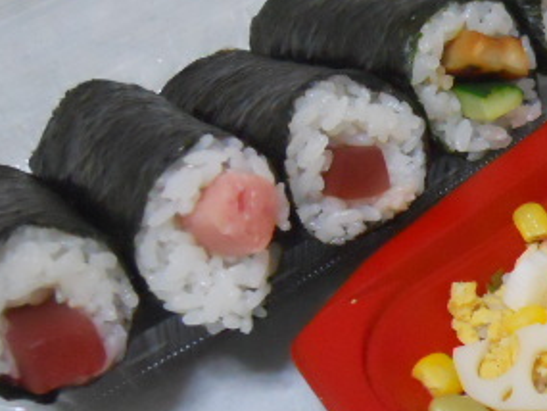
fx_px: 1454
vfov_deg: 16.1
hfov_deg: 20.5
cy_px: 263
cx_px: 568
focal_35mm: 92
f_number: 3.2
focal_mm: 7.3
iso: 800
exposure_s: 1/80
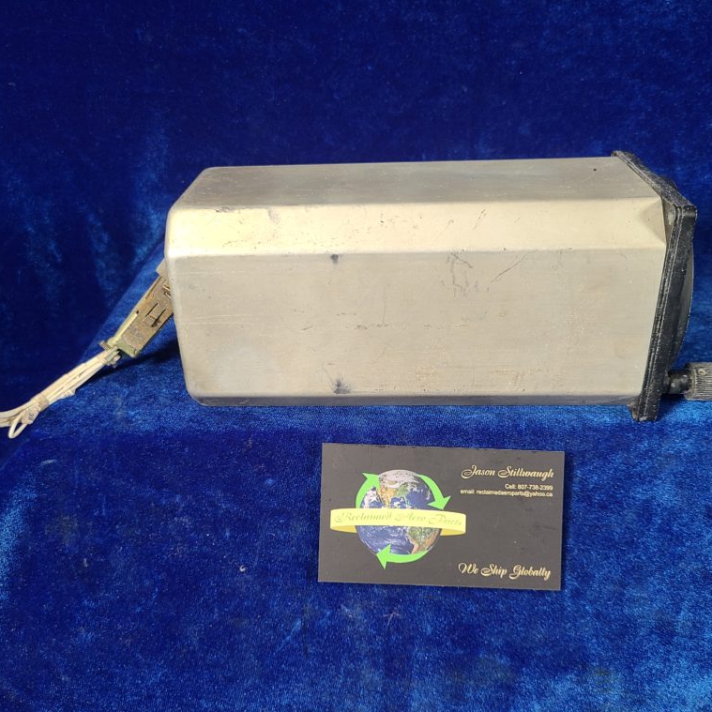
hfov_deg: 52.5
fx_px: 721
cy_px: 359
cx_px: 371
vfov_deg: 52.5
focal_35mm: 31
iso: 80
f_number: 1.8
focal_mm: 5.4
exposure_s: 1/60
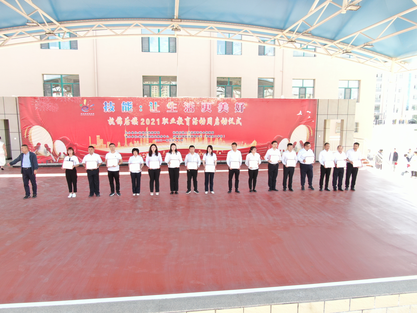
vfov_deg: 56.8
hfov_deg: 71.6
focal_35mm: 24
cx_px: 208
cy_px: 156
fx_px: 289
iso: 100
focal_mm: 4.39
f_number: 2.8
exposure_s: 1/120
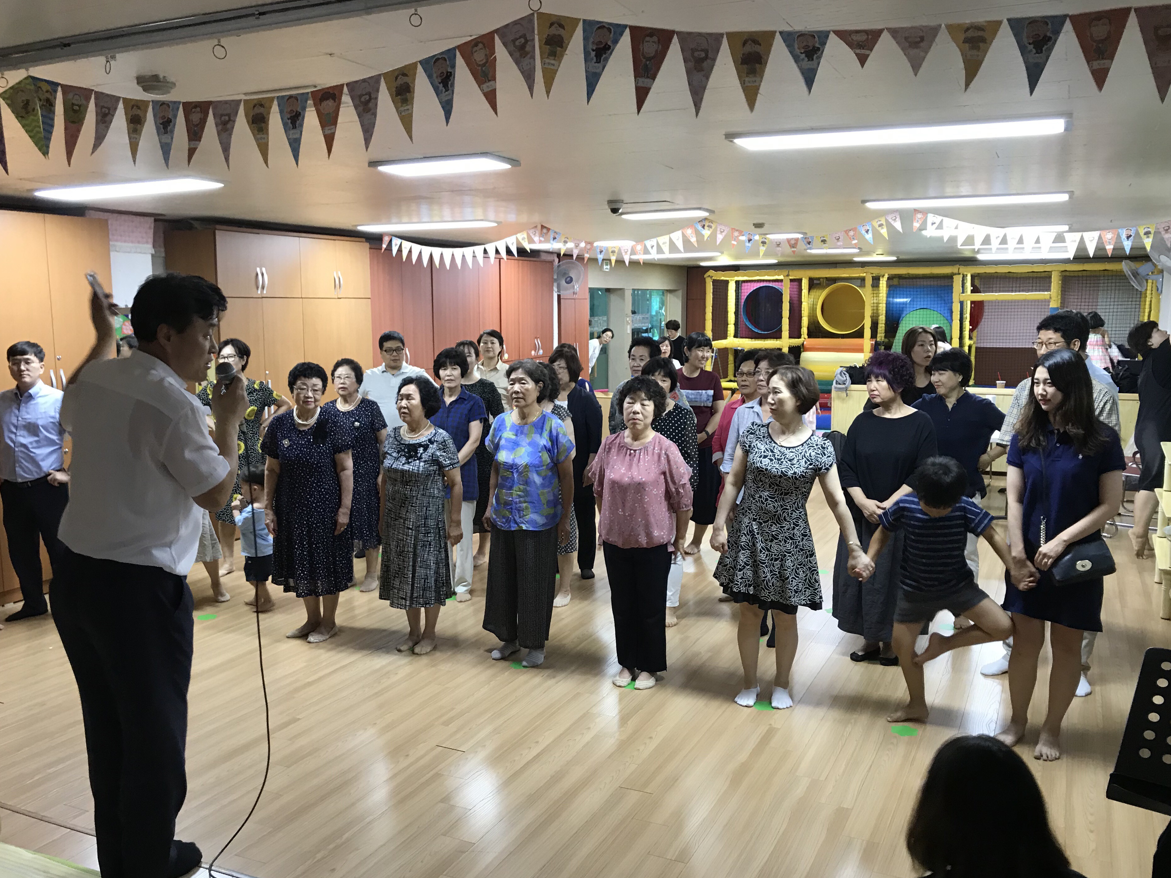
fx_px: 1015
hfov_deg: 60.0
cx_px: 579
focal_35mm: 30
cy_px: 455
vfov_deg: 46.8
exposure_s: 1/17
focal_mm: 3.99
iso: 40
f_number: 1.8
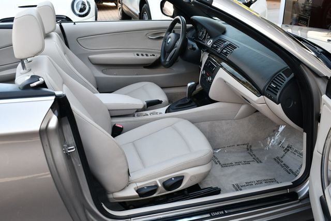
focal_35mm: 36
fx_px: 331
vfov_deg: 36.9
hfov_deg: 53.1
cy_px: 110
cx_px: 166
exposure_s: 1/250
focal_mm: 18
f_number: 4.5
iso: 400
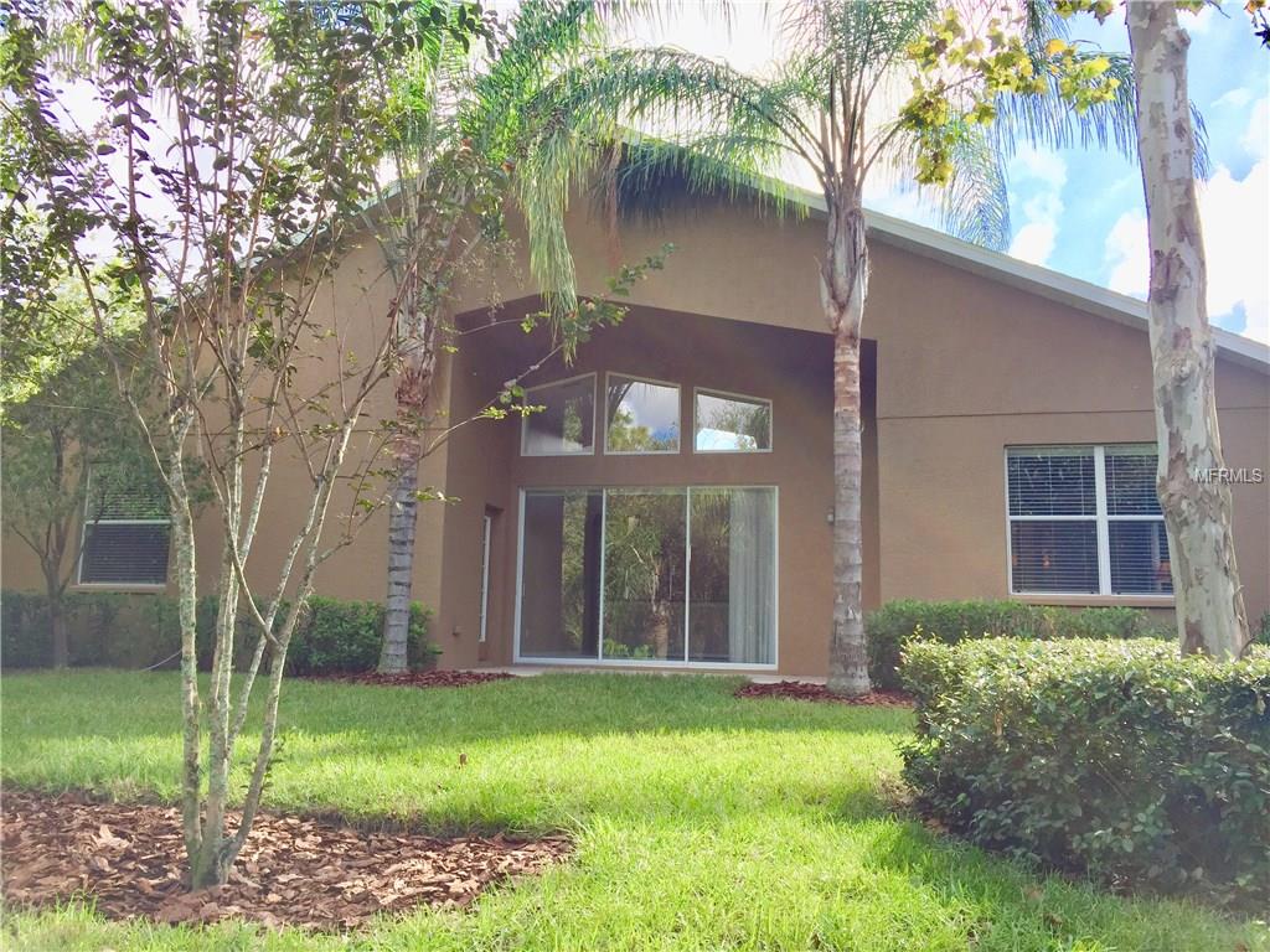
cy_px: 476
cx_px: 635
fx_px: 1064
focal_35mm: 29
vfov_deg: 48.2
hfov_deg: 61.7
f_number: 2.2
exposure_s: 1/391
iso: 32
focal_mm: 4.15
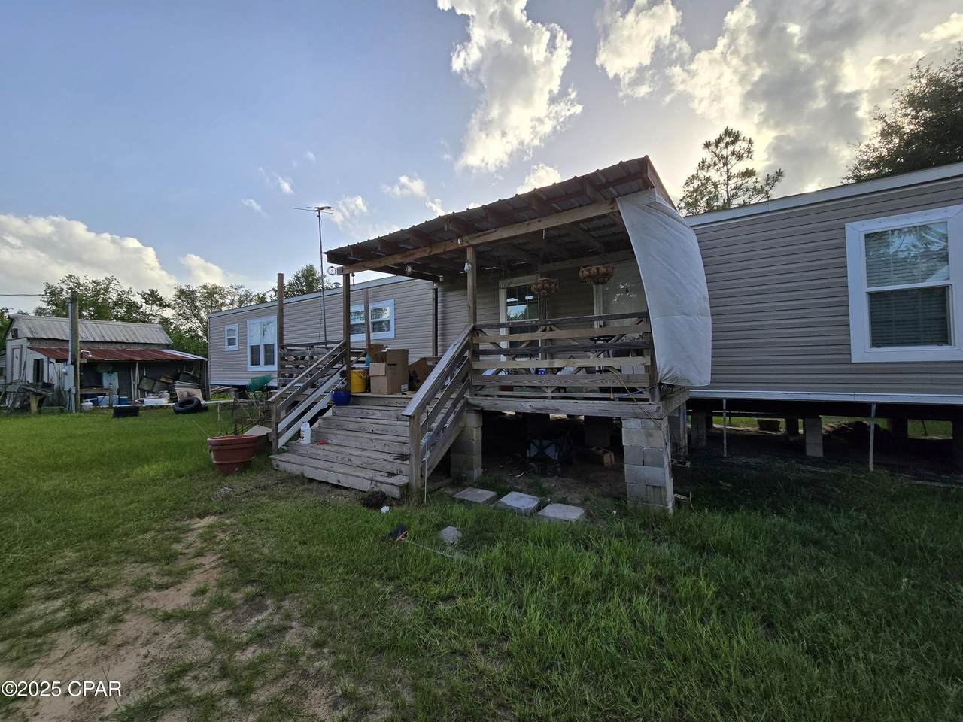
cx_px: 482
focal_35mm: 13
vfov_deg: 89.9
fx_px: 362
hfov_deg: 106.2
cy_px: 361
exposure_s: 1/1105
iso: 50
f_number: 2.2
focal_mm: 2.2
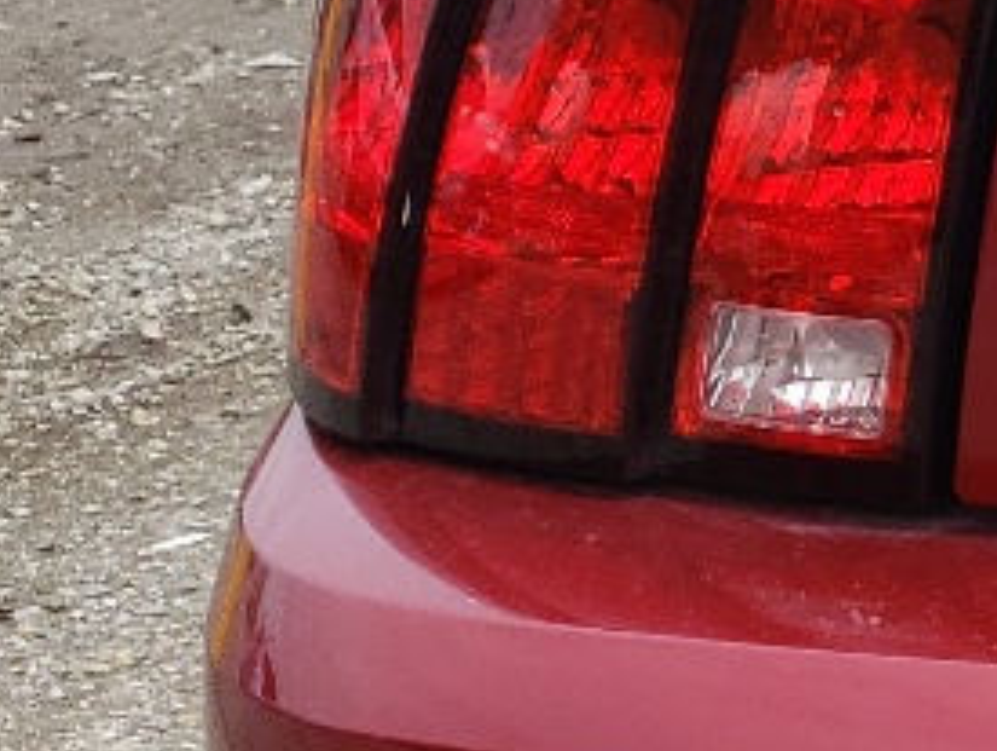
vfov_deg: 9.8
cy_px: 290
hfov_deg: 10.8
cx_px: 2487
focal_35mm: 151
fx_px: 4355
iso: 50
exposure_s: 1/2500
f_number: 1.5
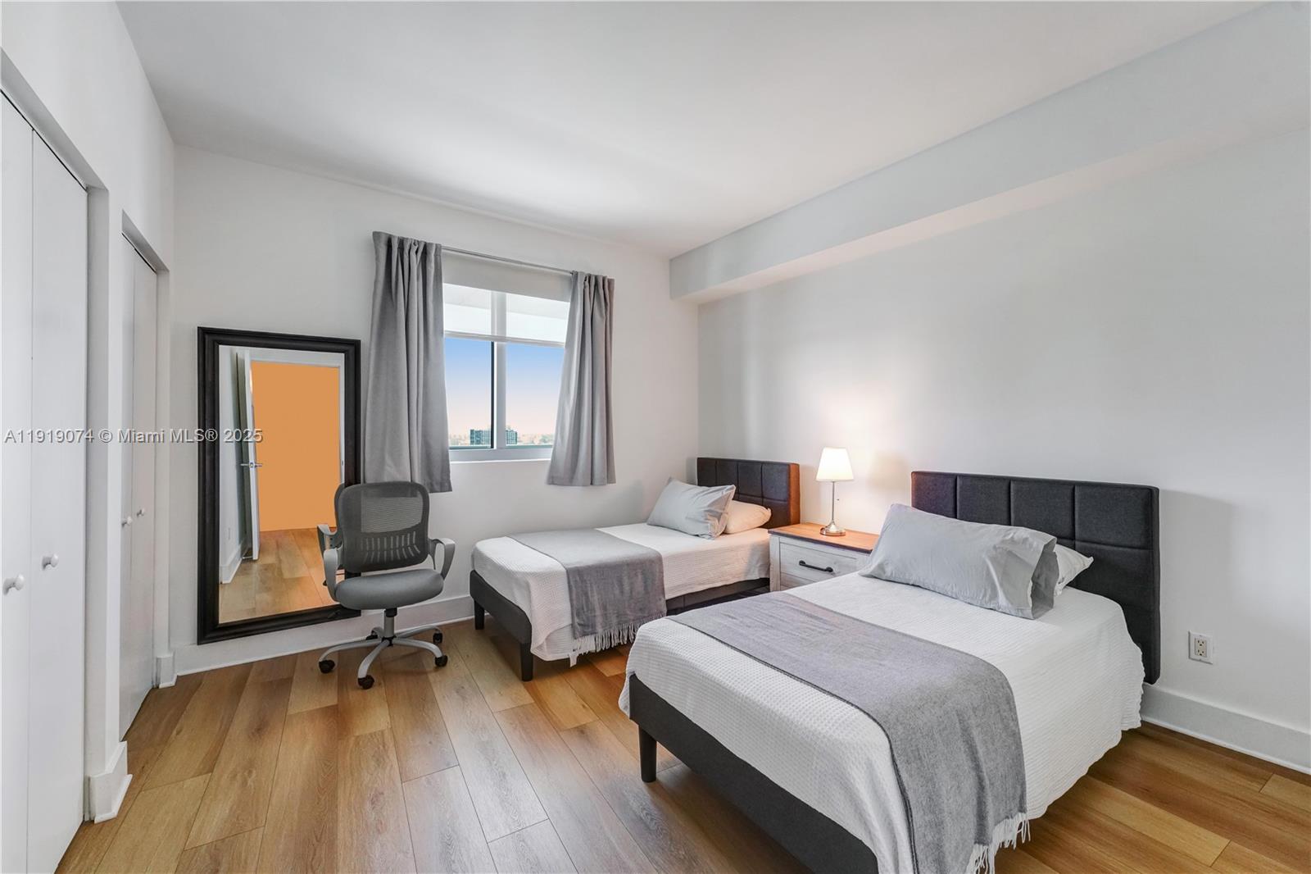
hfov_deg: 104.3
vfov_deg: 81.2
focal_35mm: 14
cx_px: 656
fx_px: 510
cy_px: 437
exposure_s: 1/30
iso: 640
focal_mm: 14
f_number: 9
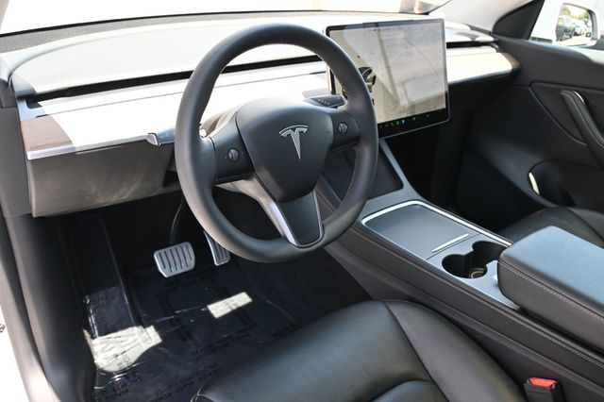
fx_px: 503
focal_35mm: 30
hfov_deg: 62.0
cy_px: 201
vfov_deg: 43.6
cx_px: 302
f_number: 3.8
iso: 400
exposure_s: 1/160
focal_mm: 20
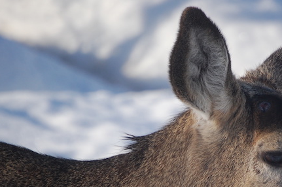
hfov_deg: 3.9
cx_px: 200
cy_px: 161
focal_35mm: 529
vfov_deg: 2.6
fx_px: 4138
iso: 400
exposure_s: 1/1250
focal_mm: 200
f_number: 5.6
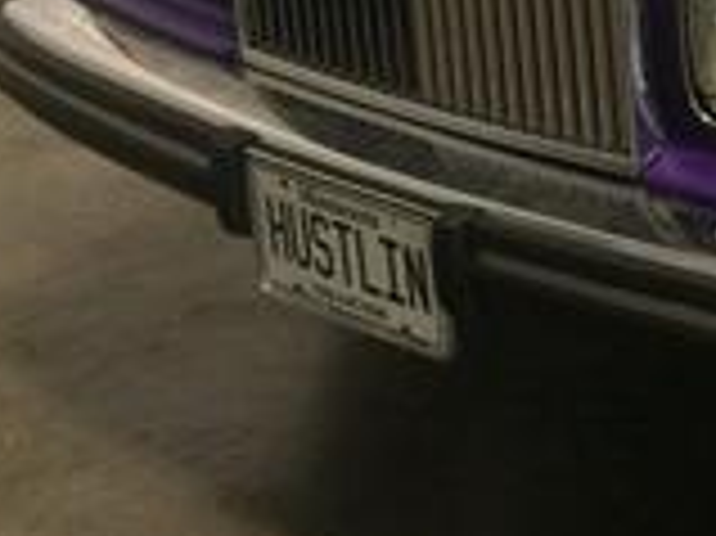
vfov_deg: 12.1
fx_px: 2418
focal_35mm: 117
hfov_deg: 15.0
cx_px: 1225
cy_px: -261
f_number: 2.2
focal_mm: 4.15
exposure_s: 1/30
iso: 64
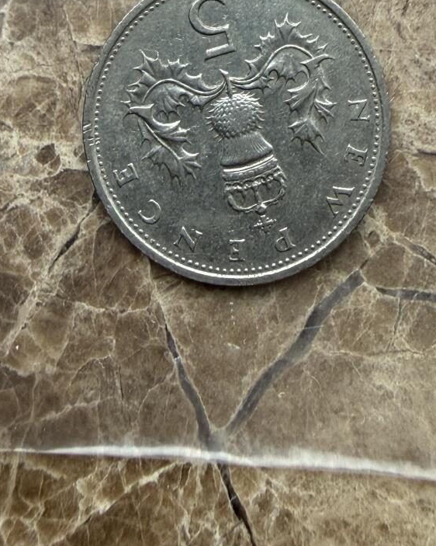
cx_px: 242
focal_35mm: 60
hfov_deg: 25.4
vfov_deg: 28.2
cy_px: -76
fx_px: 968
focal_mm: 2.22
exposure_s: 1/99
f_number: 2.2
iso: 64
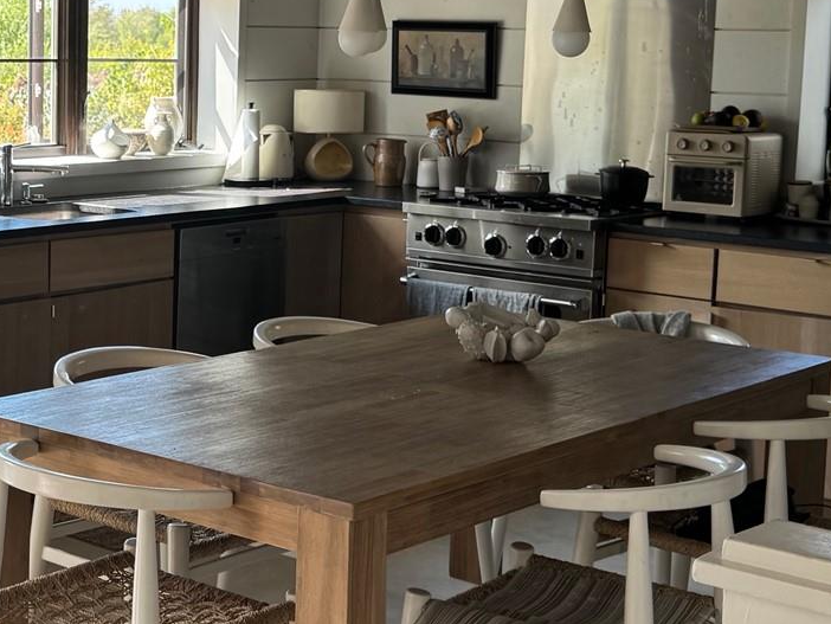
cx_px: 108
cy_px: 211
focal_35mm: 70
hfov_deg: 26.9
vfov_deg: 21.0
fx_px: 1681
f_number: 1.78
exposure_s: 1/132
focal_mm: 6.76
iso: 64
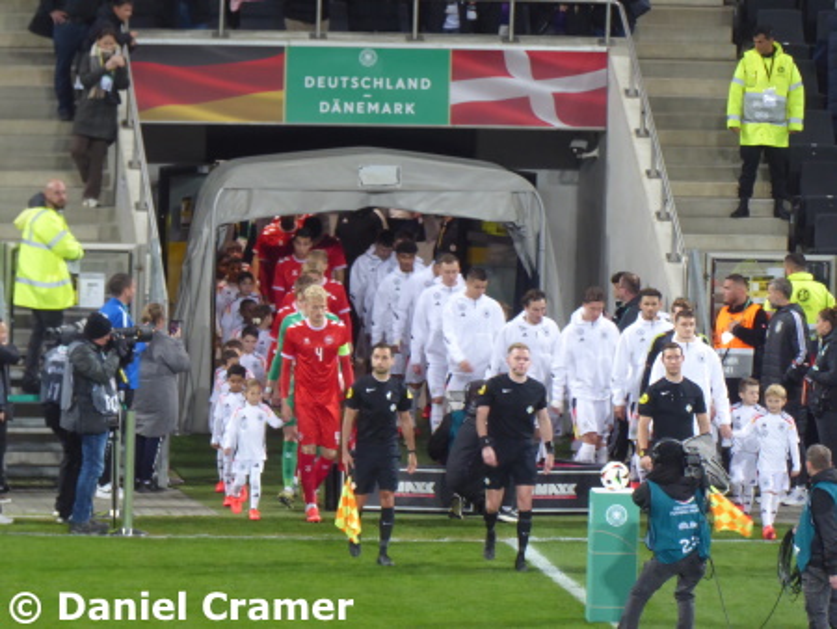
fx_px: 11249
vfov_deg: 3.2
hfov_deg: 4.3
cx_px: 418
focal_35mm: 465
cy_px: 314
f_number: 6
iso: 400
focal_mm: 83.4
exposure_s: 1/30
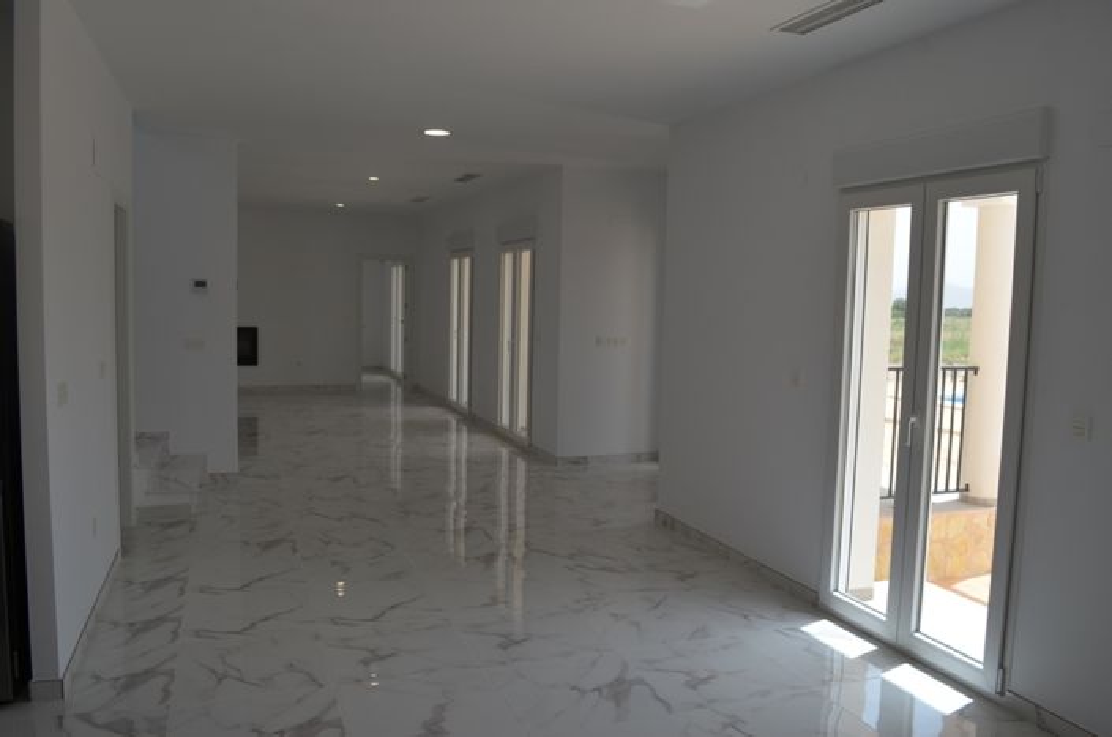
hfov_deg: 67.5
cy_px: 368
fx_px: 832
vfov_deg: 47.7
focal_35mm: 27
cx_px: 556
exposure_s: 1/250
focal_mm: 18
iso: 200
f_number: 8
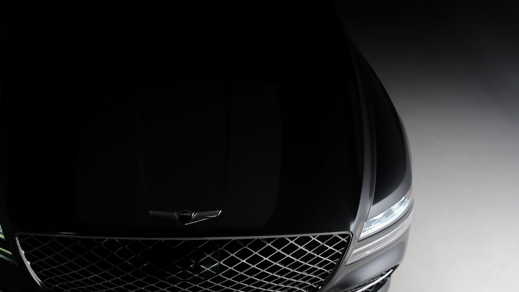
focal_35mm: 35
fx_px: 477
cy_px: 211
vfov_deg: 33.5
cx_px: 186
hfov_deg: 56.2
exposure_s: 1/320
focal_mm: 17
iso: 160
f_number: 2.8
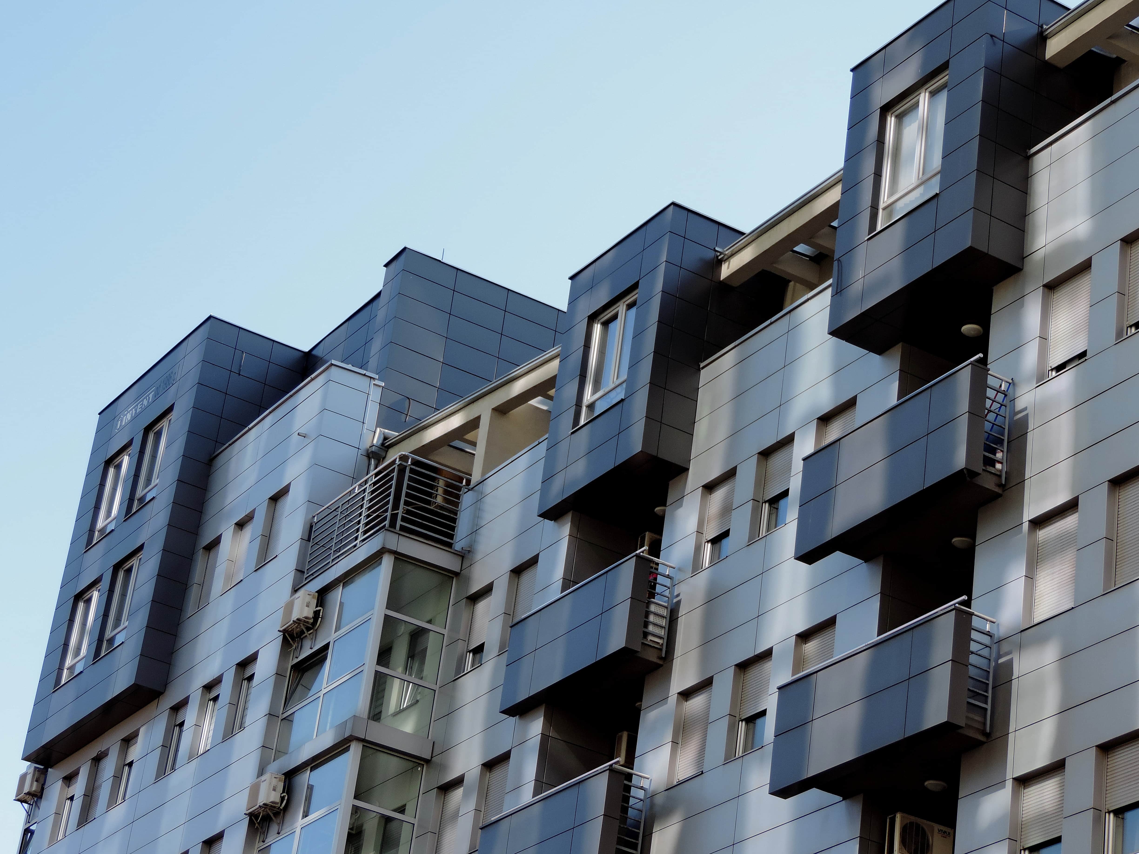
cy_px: 427
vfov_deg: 16.4
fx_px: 2961
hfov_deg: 21.8
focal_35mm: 90
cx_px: 570
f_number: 4.1
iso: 80
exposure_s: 1/250
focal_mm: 16
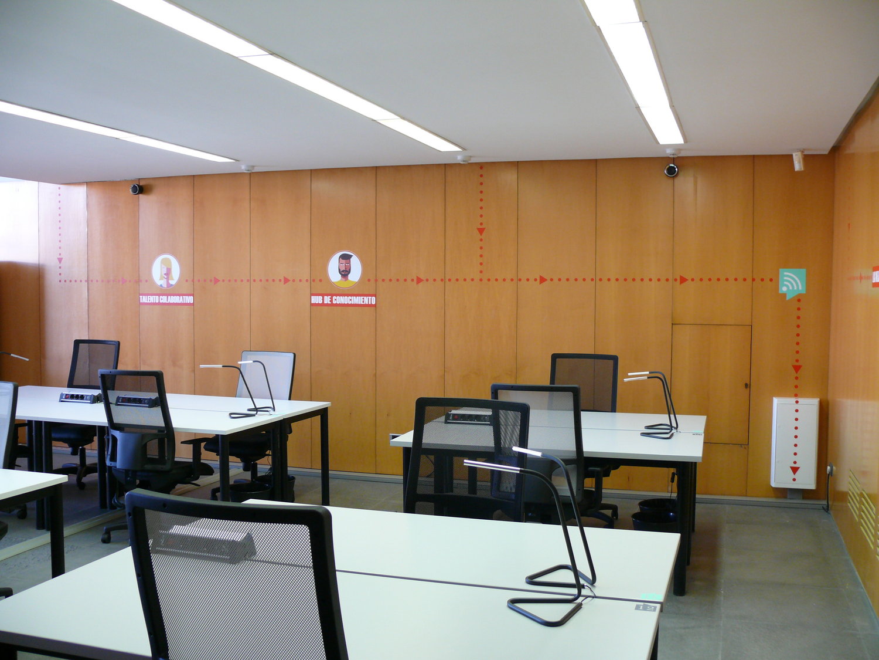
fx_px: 889
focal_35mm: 35
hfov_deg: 52.6
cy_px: 330
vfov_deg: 40.7
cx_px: 440
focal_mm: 7.4
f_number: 2.8
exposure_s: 1/30
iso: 160
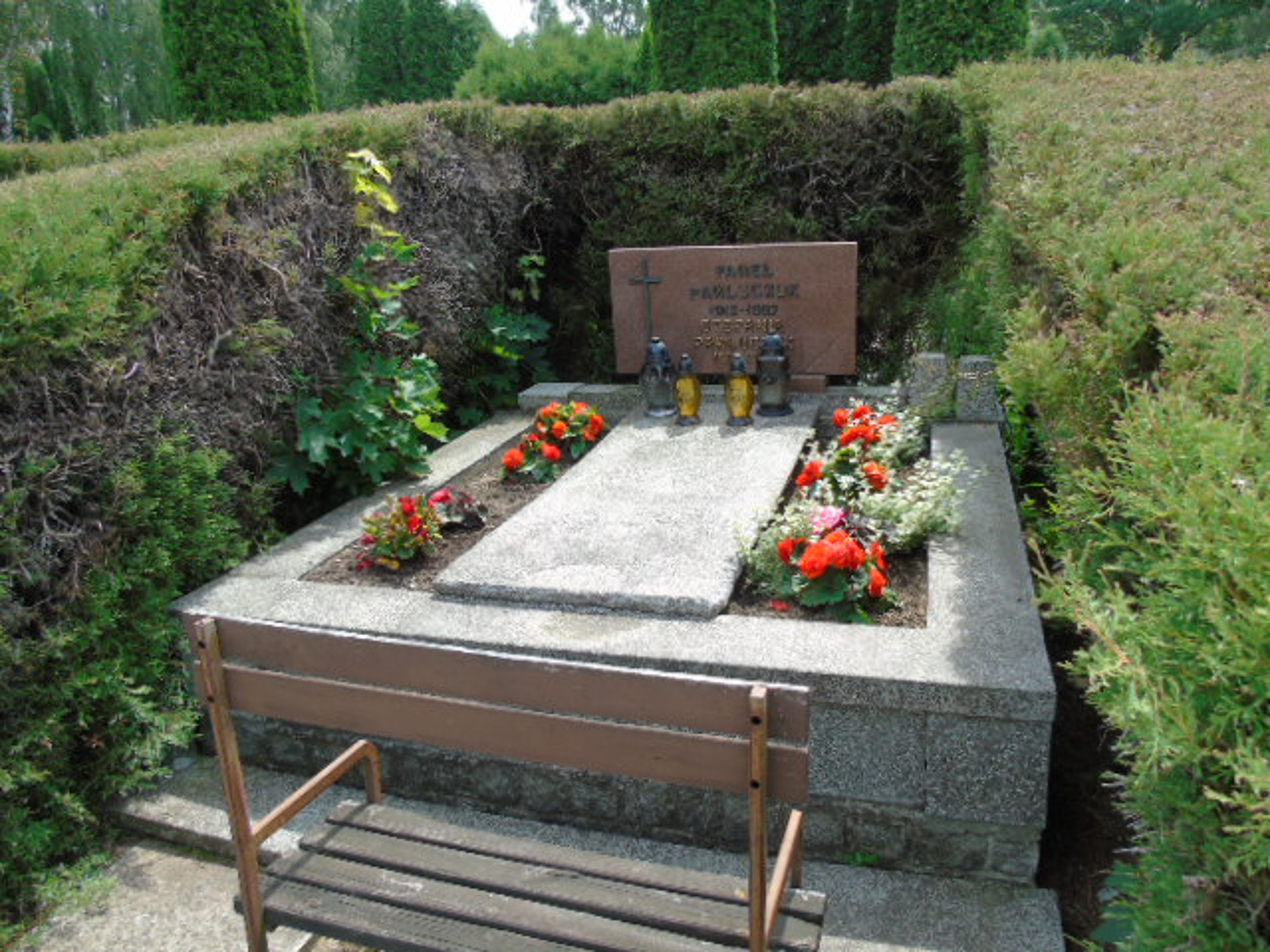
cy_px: 476
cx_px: 635
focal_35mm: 25
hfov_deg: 69.4
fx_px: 917
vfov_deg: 54.9
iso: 80
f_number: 3.4
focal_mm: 4.4
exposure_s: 1/250
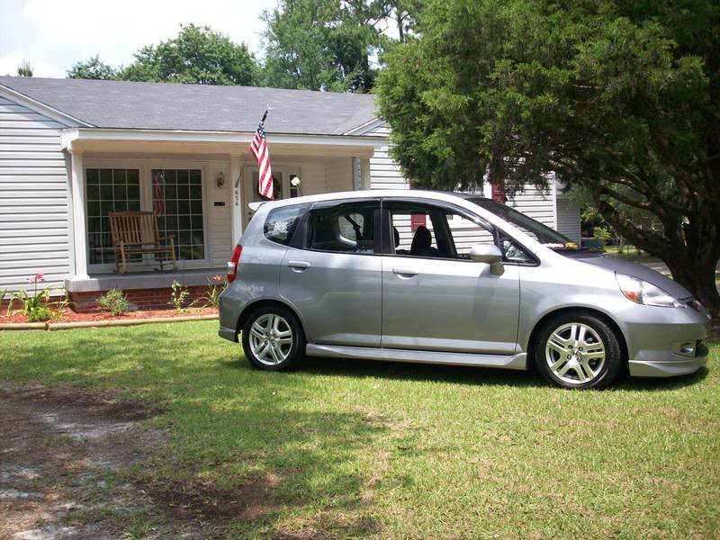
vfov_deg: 38.7
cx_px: 360
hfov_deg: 50.1
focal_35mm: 37
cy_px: 270
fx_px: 770
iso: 80
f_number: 2.8
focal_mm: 6.2
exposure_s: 1/562
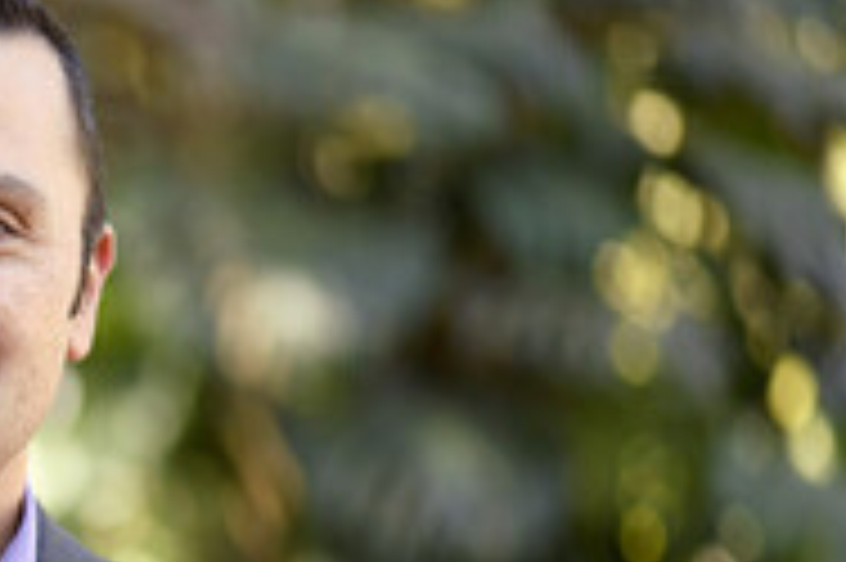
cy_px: 569
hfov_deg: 7.9
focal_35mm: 258
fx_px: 6058
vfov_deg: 5.3
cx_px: -142
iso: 500
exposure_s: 1/320
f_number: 2.8
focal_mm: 105
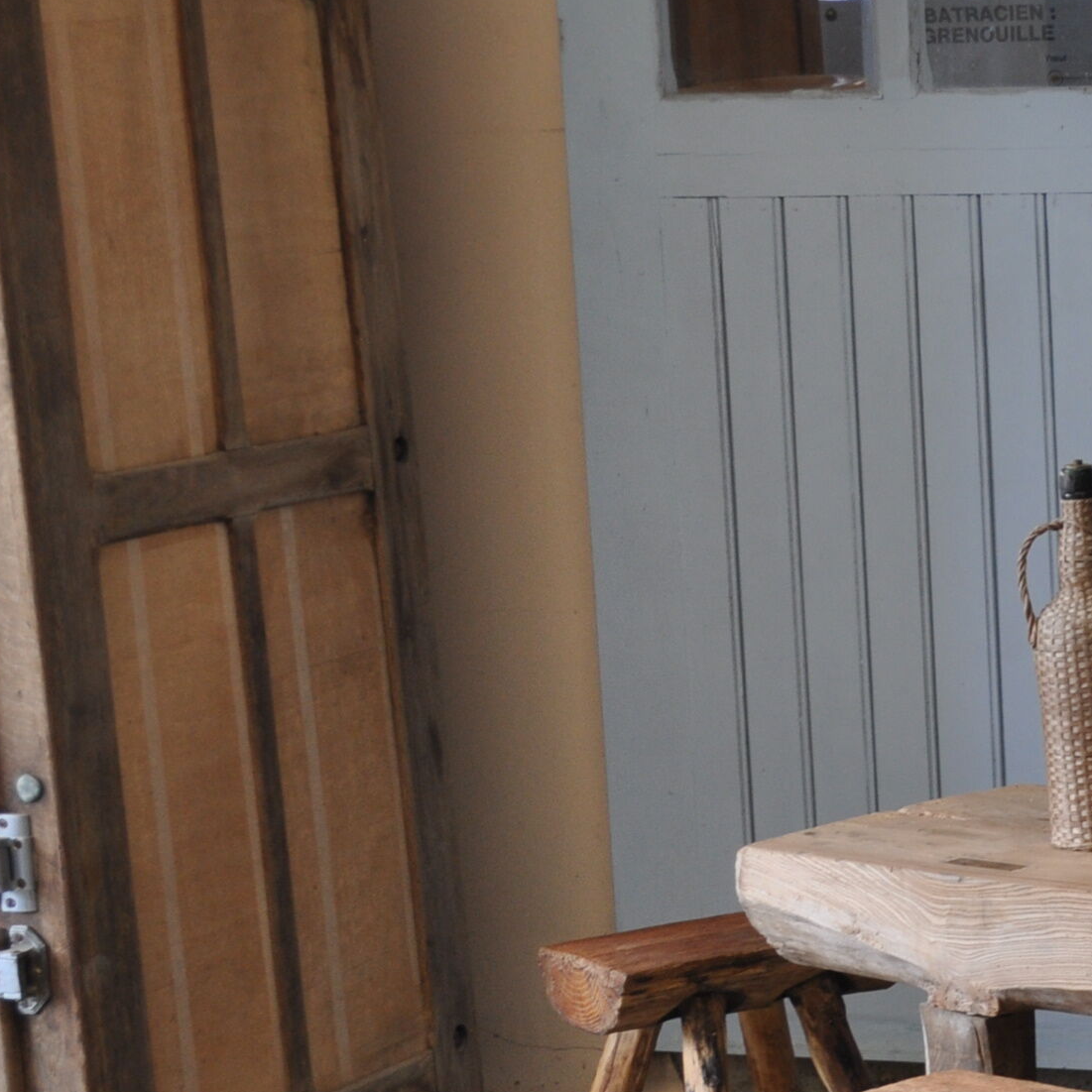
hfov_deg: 13.9
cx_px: 1567
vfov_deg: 14.5
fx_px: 4247
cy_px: 952
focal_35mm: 119
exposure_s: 1/60
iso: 450
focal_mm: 32
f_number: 4.8
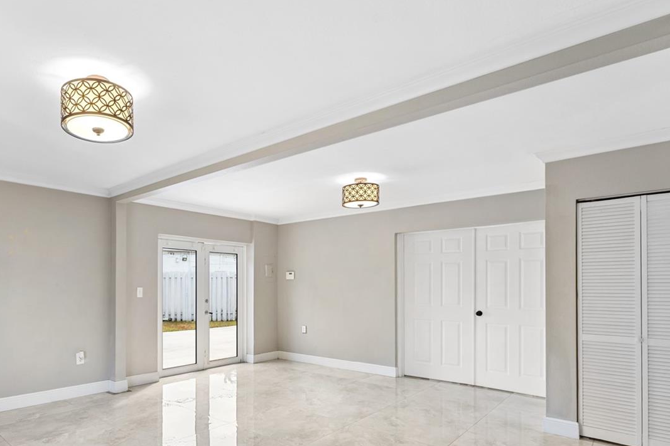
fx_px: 391
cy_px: 280
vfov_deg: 58.7
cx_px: 238
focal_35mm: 21
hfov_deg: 79.2
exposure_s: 1/6
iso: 800
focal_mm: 14
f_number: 9
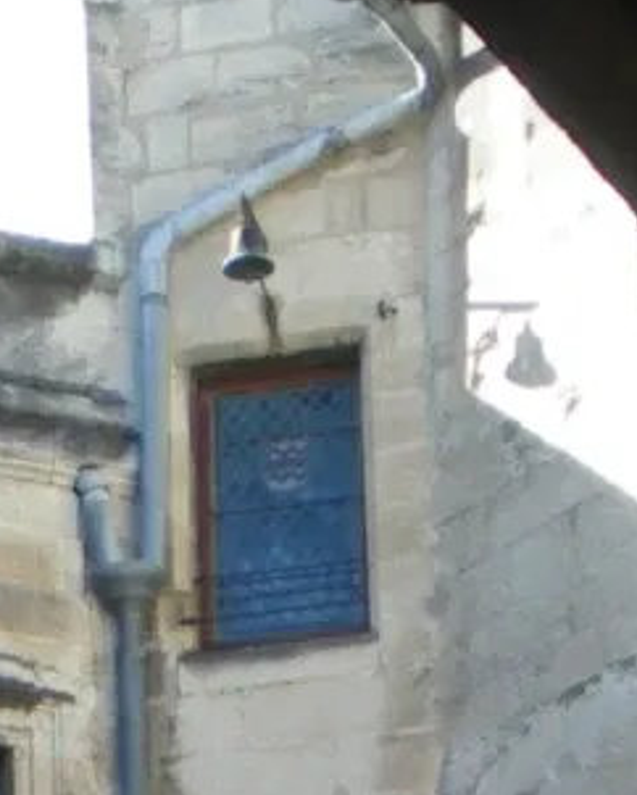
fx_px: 5603
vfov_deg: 7.7
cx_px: -303
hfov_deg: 6.4
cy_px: 1622
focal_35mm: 238
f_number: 3.5
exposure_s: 1/125
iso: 64
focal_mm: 6.3
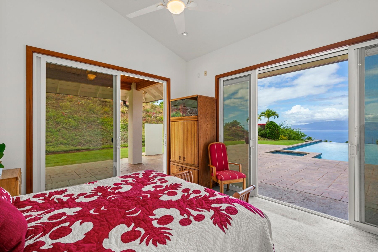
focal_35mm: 16
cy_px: 126
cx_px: 189
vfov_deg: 73.7
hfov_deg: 96.7
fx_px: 168
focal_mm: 16
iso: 100
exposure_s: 1/13
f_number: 8
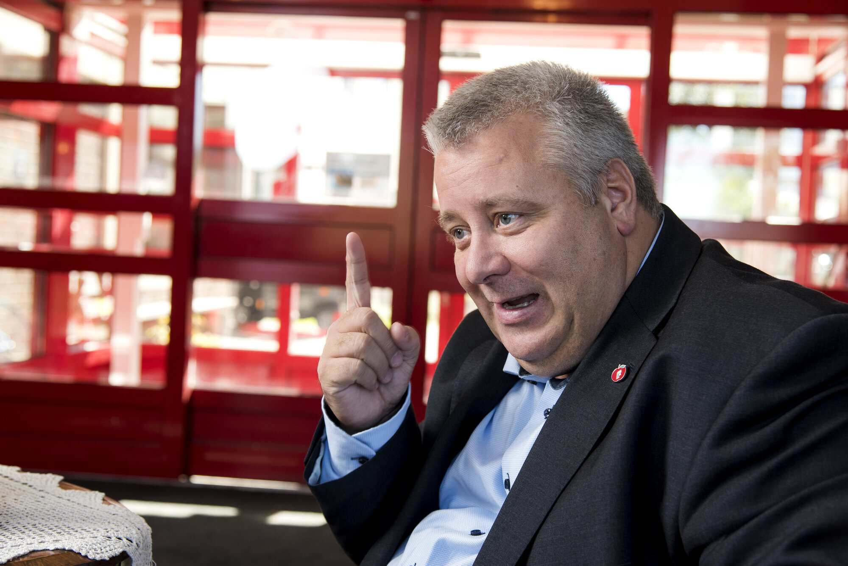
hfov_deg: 38.2
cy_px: 283
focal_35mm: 52
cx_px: 424
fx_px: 1225
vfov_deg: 26.0
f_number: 5
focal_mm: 52
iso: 400
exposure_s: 1/200
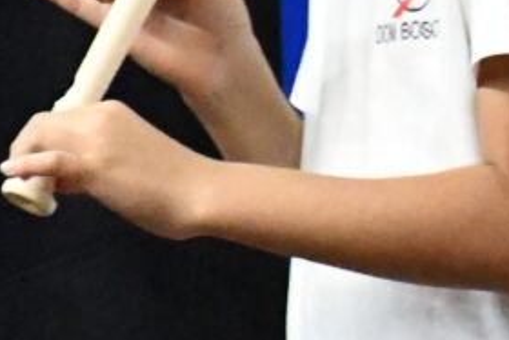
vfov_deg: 1.6
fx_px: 12307
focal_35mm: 870
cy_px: 5
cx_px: 1071
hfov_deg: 2.4
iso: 12800
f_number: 5.3
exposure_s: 1/100
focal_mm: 85
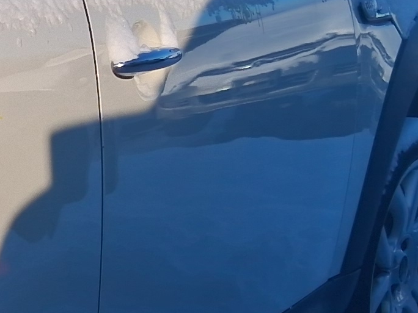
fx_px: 1872
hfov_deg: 11.7
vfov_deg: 9.6
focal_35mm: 155
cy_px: 209
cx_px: -368
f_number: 1.8
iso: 25
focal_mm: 3.98
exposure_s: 1/664
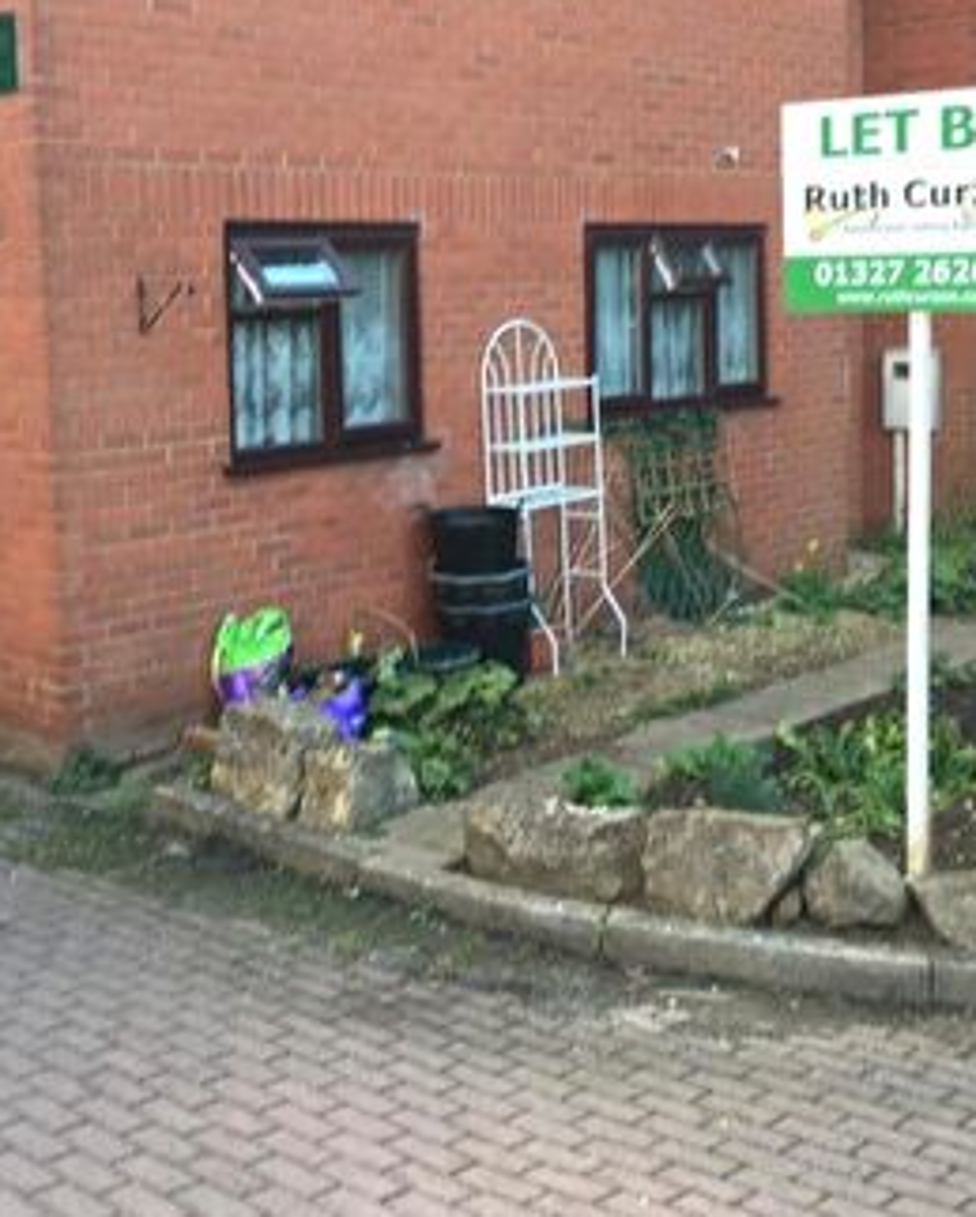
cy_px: 413
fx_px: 1659
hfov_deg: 32.6
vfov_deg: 39.8
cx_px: 369
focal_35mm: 46
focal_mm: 4.15
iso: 25
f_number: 2.2
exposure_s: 1/50
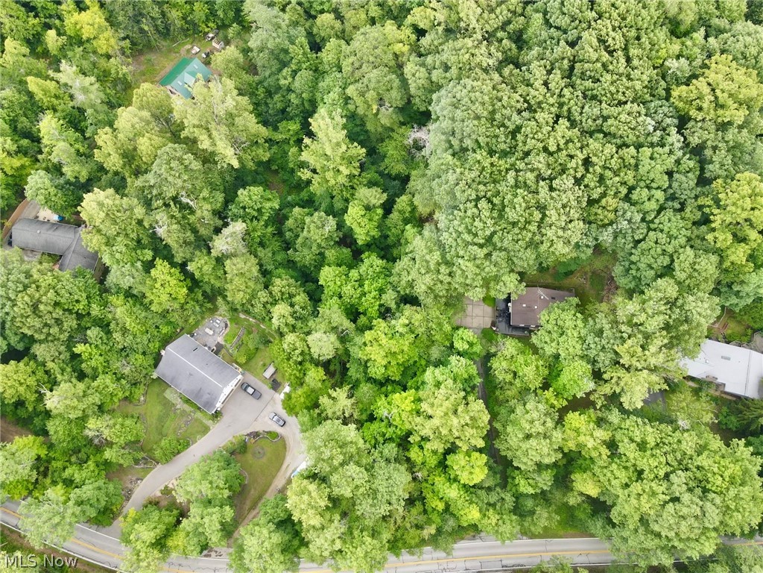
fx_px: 529
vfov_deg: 56.8
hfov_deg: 71.6
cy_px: 286
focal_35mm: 24
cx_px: 382
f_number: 2.8
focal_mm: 4.5
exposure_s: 1/15
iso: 100
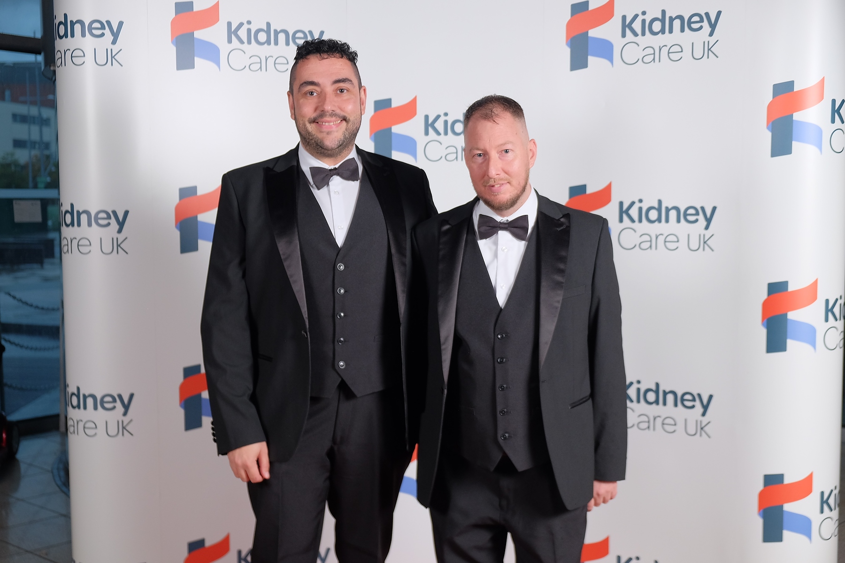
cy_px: 282
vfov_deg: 29.9
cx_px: 422
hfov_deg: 43.6
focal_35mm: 45
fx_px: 1056
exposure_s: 1/180
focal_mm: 30.2
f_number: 3.6
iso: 400
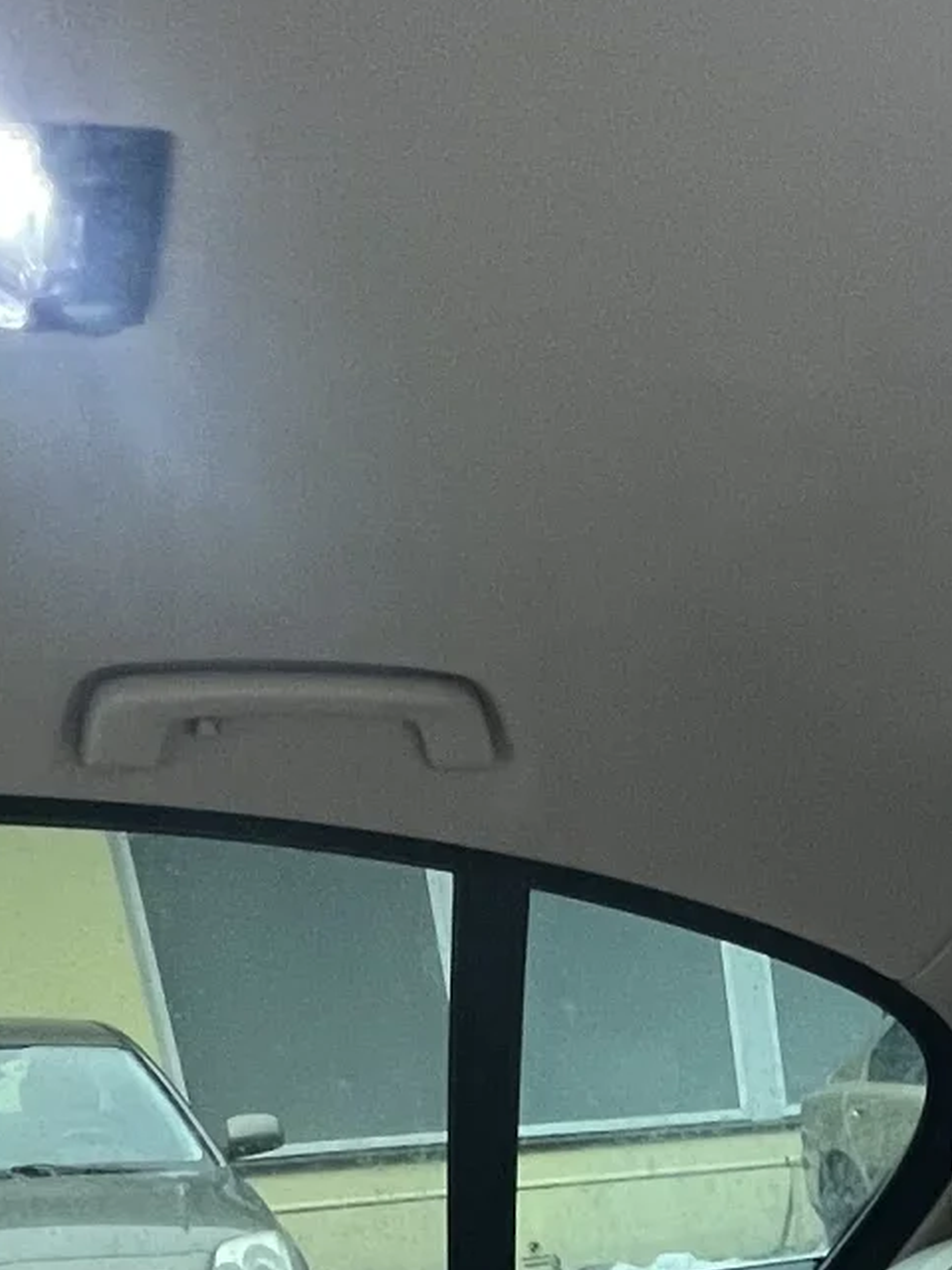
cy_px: 2052
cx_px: 1061
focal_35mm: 52
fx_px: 1907
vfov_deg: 24.8
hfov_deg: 25.8
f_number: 1.8
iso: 250
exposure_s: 1/83
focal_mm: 1.57
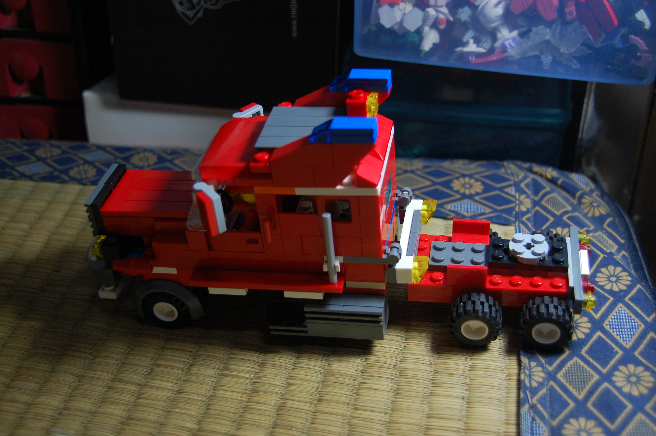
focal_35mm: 48
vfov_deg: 28.0
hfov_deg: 41.1
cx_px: 328
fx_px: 874
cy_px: 218
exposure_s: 1/80
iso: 400
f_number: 4.2
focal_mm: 32
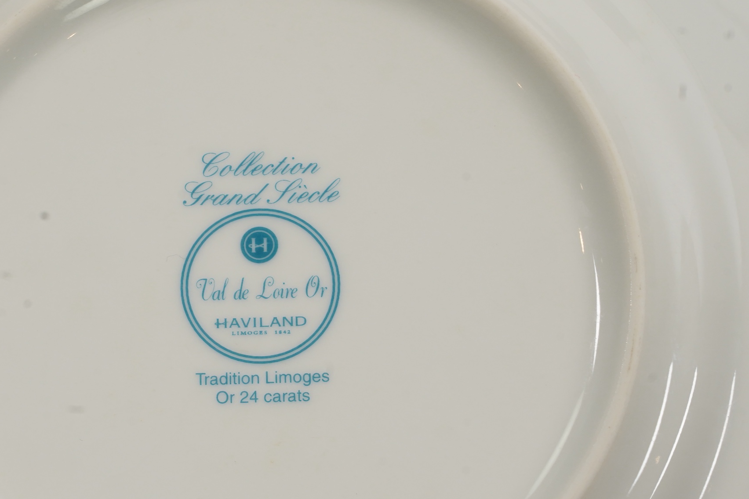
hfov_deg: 12.1
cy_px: 303
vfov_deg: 8.1
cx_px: 247
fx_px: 3516
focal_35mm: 169
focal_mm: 105
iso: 1250
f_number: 13
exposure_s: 1/125
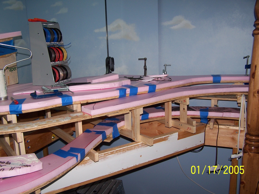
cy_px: 97
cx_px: 130
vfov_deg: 37.7
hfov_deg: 49.0
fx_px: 284
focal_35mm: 38
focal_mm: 6.3
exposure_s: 1/60
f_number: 2.8
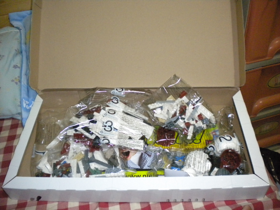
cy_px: 105
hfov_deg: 52.6
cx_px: 140
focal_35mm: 35
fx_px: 283
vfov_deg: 40.7
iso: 800
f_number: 3.1
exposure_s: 1/30
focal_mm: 6.3
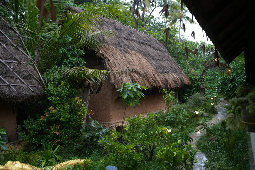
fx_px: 248
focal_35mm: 35
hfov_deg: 54.4
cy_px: 85
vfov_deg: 37.9
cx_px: 128
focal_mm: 35
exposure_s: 1/100
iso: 400
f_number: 4
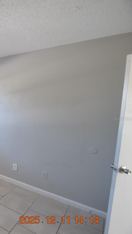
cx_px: -47
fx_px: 149
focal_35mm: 24
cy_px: 119
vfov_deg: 76.3
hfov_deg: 32.8
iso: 800
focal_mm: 10
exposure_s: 1/250
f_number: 3.5
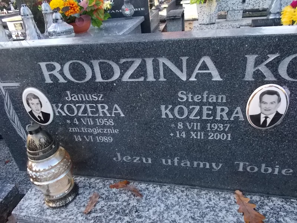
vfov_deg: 53.1
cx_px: 148
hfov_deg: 67.3
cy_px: 112
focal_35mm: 26
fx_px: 223
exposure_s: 1/320
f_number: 3.2
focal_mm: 4.6
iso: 400
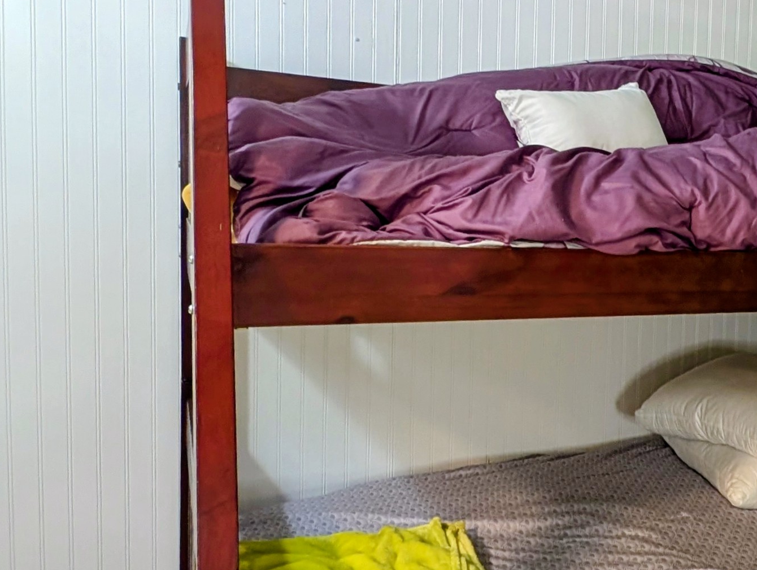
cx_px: 736
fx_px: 766
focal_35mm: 35
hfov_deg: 45.4
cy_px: 277
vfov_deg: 40.8
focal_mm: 2.23
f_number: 1.95
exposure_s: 1/24
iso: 127
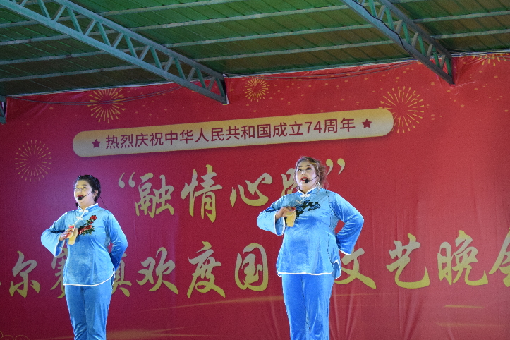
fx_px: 1482
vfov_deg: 13.1
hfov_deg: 19.5
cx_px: 253
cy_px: 208
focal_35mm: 105
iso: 1600
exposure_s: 1/60
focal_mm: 55
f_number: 5.6
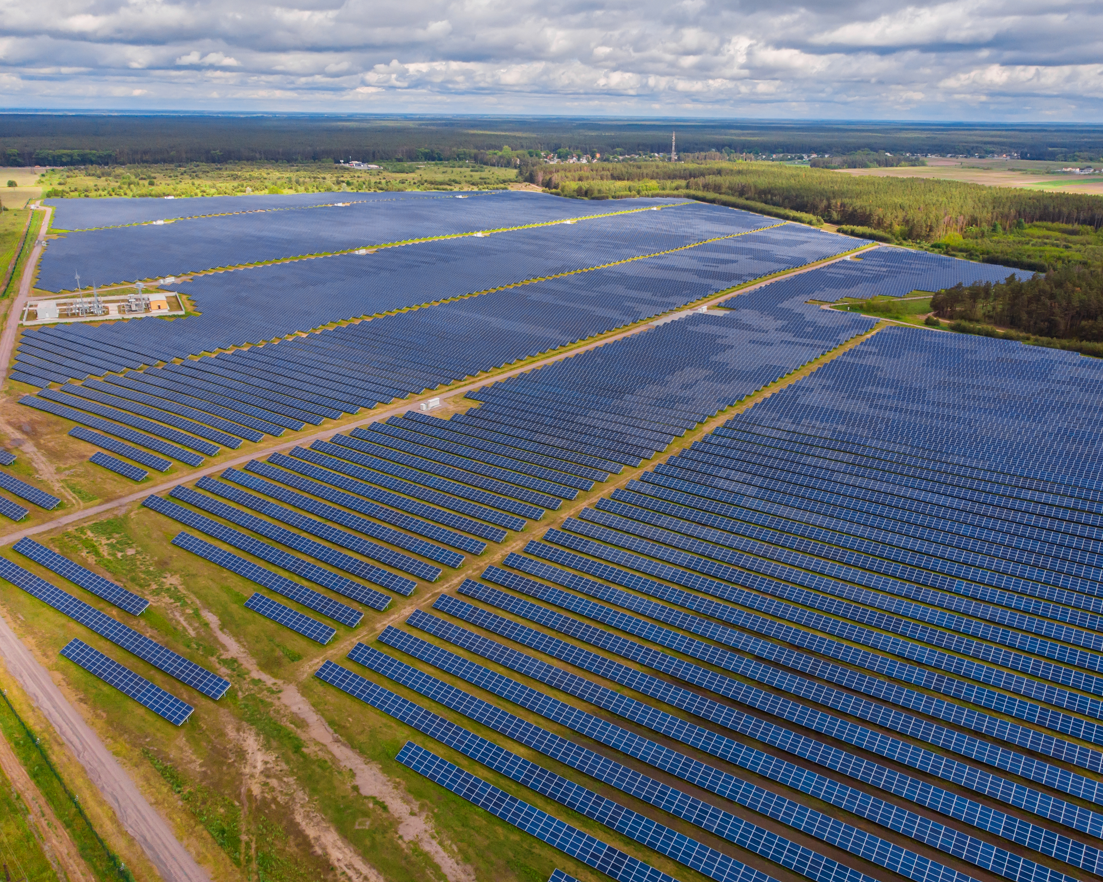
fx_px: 849
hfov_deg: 65.9
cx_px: 601
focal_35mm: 26
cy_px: 444
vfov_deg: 54.9
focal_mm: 4.5
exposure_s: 1/1200
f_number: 2.8
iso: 100
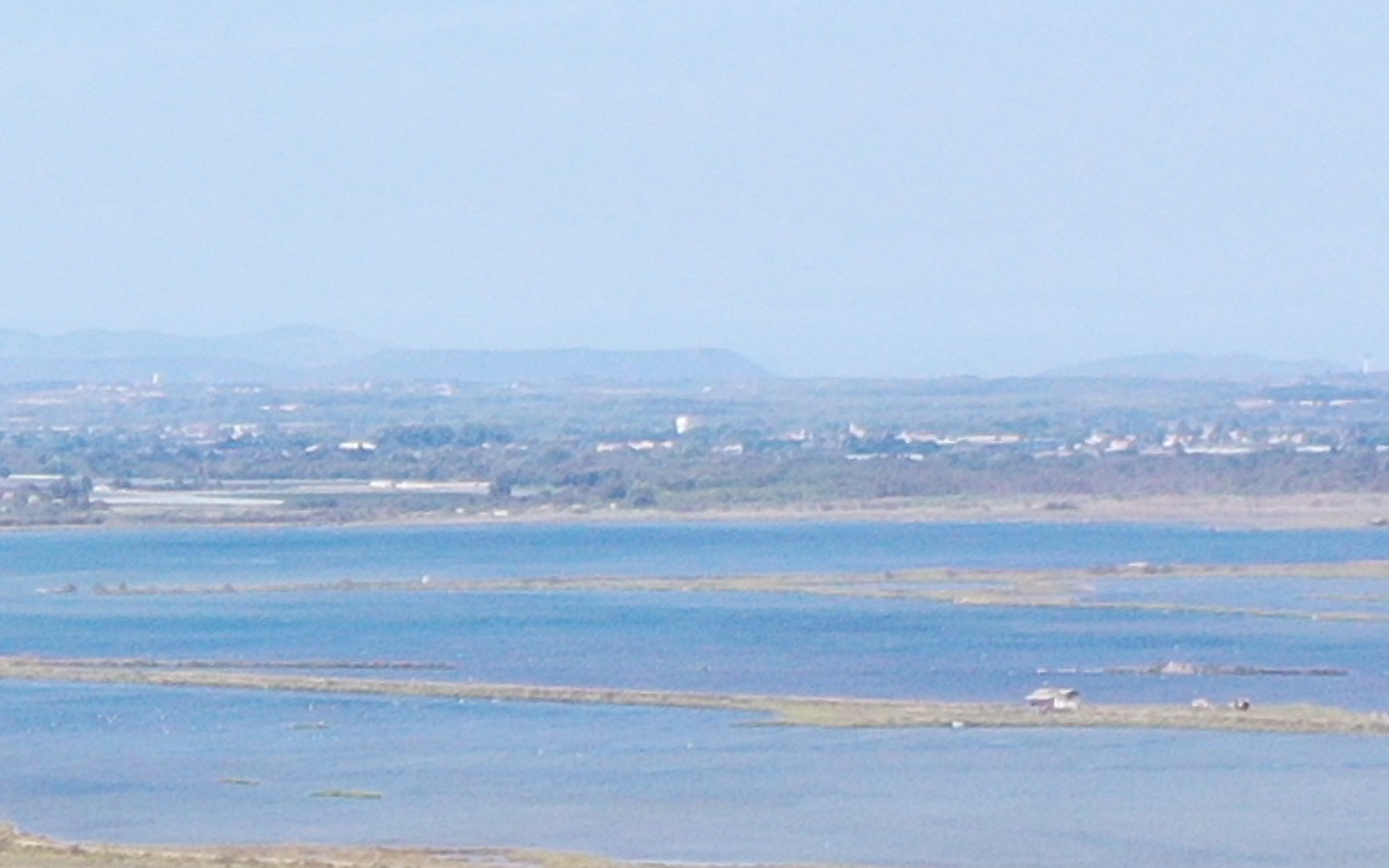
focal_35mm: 200
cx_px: -1816
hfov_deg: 9.5
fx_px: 7570
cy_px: 2693
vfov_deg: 6.0
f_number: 5.6
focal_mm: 10.26
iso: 100
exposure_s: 1/320
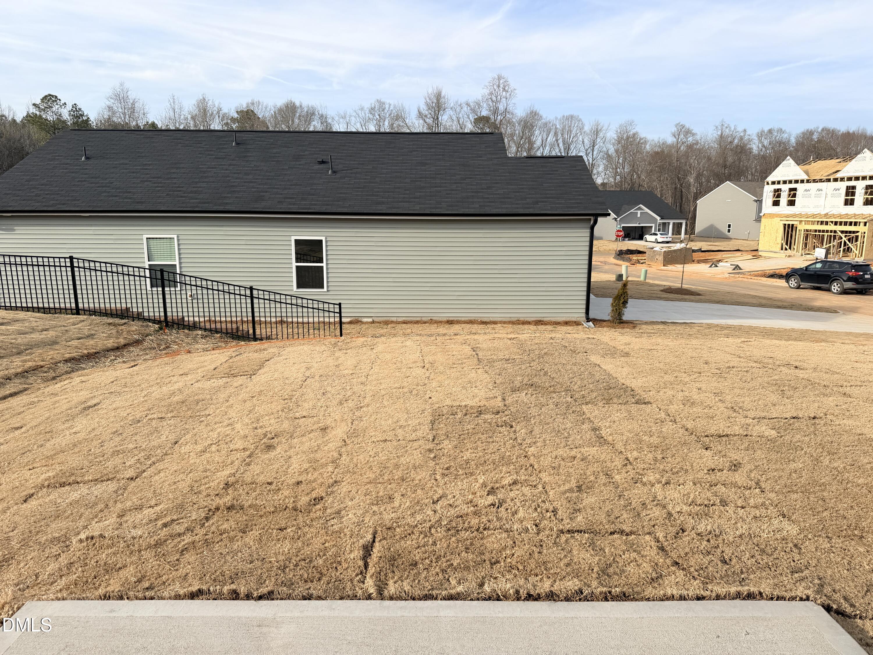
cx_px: 436
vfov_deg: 56.8
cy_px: 328
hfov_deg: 71.6
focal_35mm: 24
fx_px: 605
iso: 80
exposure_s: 1/2907
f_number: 1.78
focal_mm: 6.76
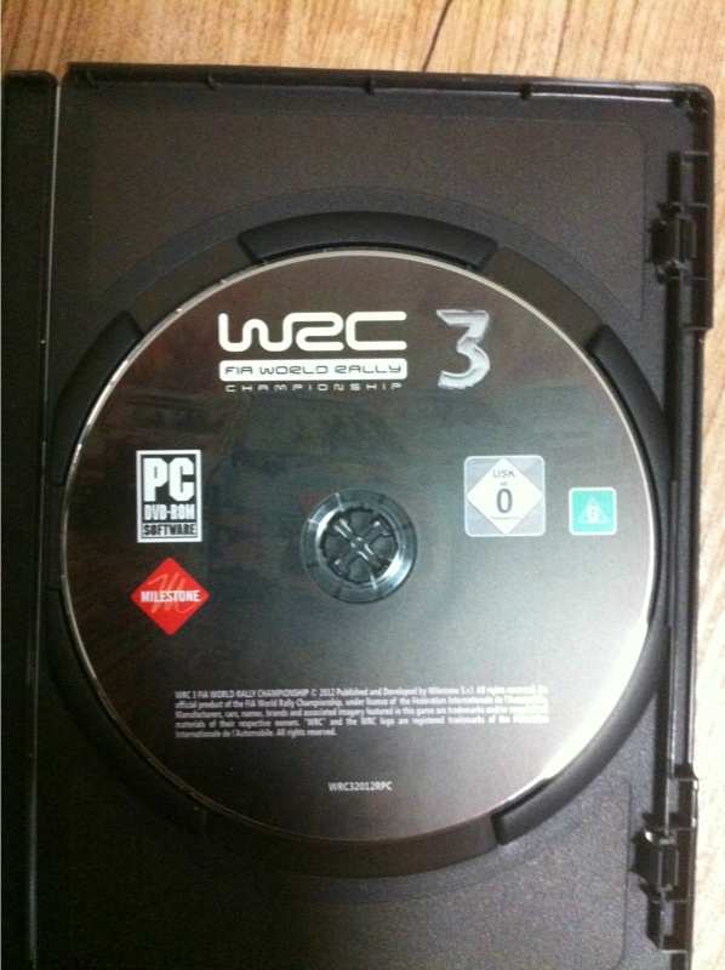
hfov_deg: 40.6
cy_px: 485
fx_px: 979
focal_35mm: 35
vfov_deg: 52.7
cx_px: 362
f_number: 2.8
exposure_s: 1/15
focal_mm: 3.85
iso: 640
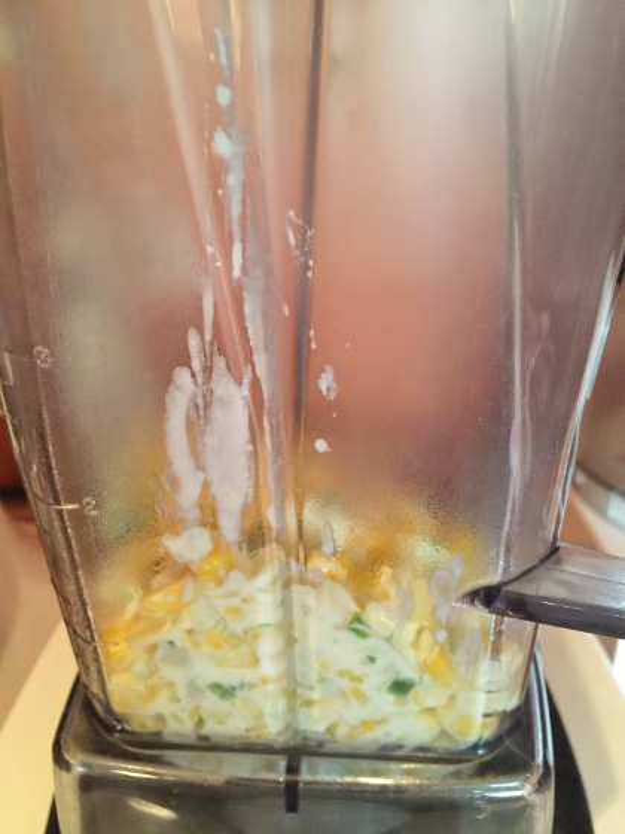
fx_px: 698
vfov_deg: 61.7
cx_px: 312
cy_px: 417
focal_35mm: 29
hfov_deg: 48.2
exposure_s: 1/4
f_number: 2.2
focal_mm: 4.15
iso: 100
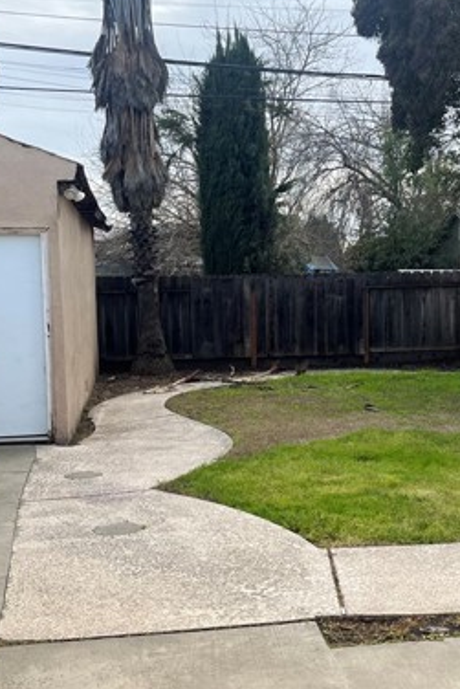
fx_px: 881
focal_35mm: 46
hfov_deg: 29.1
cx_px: 299
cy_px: 352
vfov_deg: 42.7
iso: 50
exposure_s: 1/840
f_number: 1.6
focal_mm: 5.1
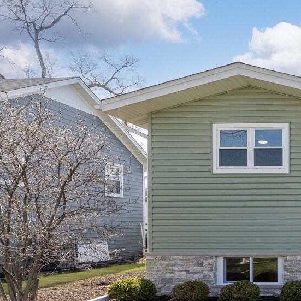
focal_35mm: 41
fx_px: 403
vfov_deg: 39.6
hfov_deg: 32.8
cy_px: 232
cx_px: 370
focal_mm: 16.4
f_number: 9
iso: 200
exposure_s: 1/250
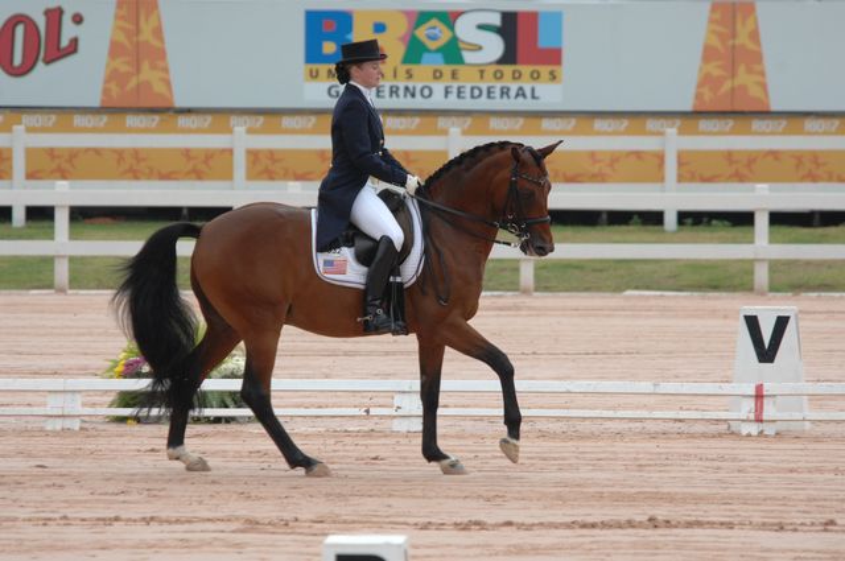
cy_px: 280
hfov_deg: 4.4
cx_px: 422
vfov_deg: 2.9
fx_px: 10901
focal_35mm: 465
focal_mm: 310
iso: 400
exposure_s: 1/500
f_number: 5.6
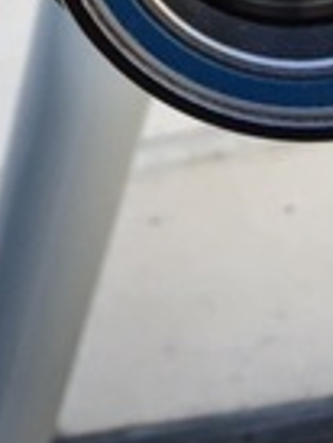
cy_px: -534
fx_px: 1729
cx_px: -255
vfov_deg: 12.3
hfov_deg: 10.4
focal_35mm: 135
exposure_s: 1/120
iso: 32
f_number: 2.2
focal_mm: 4.15
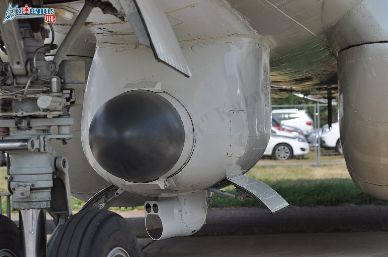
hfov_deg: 14.4
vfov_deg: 9.6
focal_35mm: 142
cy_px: 128
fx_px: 1534
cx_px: 194
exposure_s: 1/640
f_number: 8
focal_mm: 95
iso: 200
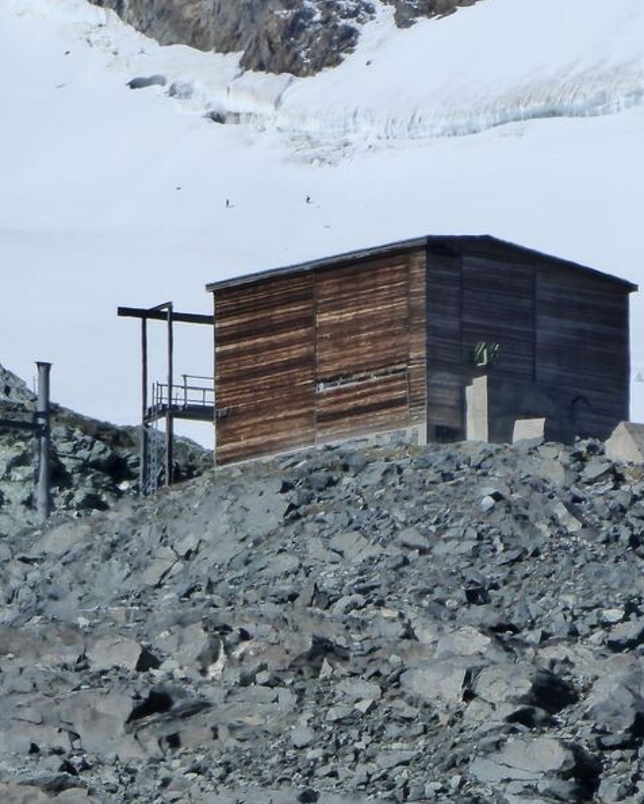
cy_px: 353
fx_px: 29424
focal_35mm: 1235
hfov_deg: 1.3
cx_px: 392
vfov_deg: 1.6
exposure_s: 1/1300
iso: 160
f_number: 6.3
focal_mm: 121.5
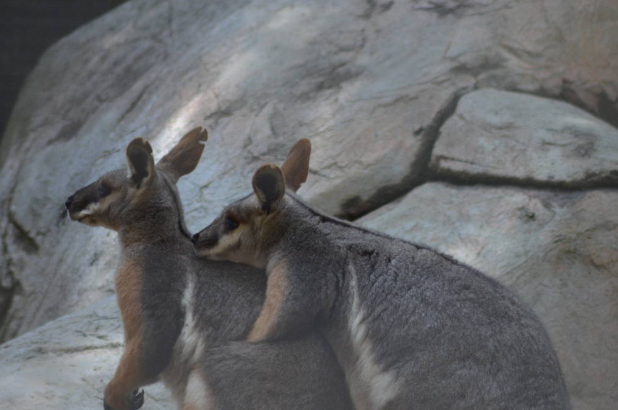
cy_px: 321
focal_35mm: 709
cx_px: 468
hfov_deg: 2.9
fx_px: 12146
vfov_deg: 1.9
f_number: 5.6
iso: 800
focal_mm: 300
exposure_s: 1/500
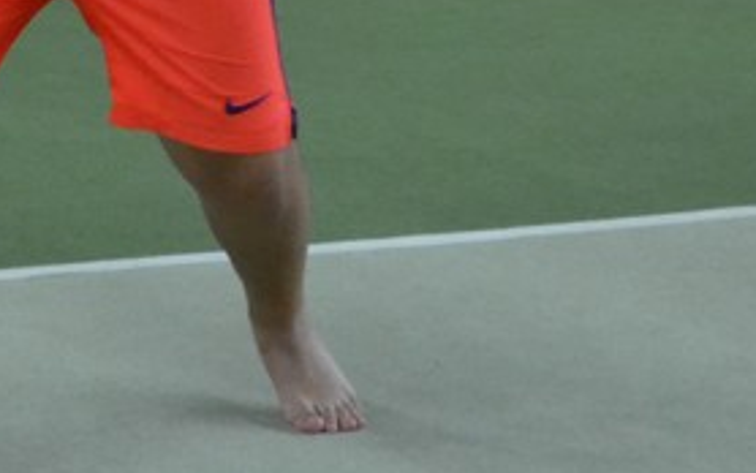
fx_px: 6387
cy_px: -412
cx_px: 30
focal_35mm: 310
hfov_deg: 6.8
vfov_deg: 4.2
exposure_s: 1/125
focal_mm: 55
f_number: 5.6
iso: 3200
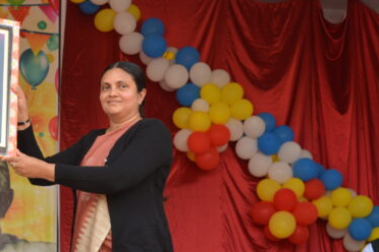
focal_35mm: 124
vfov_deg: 11.1
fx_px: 1305
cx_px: -1
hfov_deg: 16.2
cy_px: 147
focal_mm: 40
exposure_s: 1/30
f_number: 7.1
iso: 100
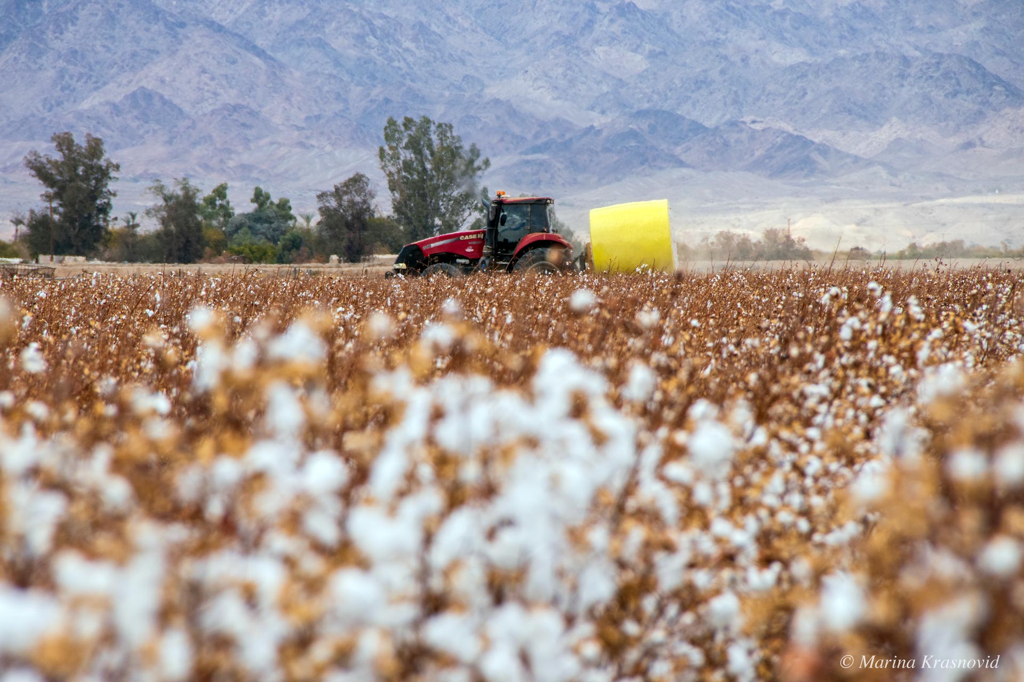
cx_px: 512
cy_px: 341
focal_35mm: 450
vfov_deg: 3.1
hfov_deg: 4.6
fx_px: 12793
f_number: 11
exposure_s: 1/250
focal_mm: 300
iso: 200
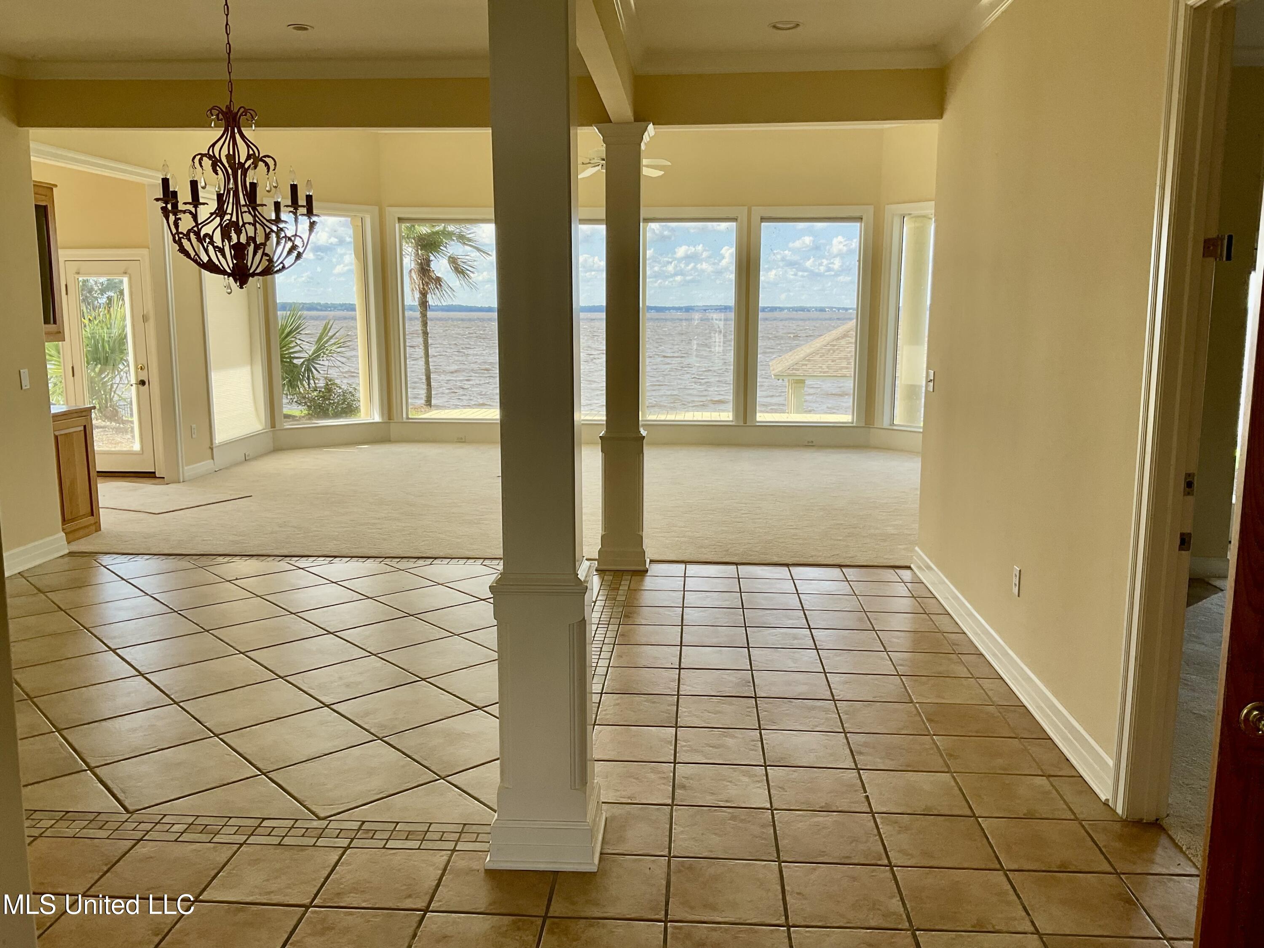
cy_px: 474
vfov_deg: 48.2
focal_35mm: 29
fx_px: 1059
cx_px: 632
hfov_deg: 61.7
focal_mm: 3
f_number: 1.8
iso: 16
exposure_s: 1/192
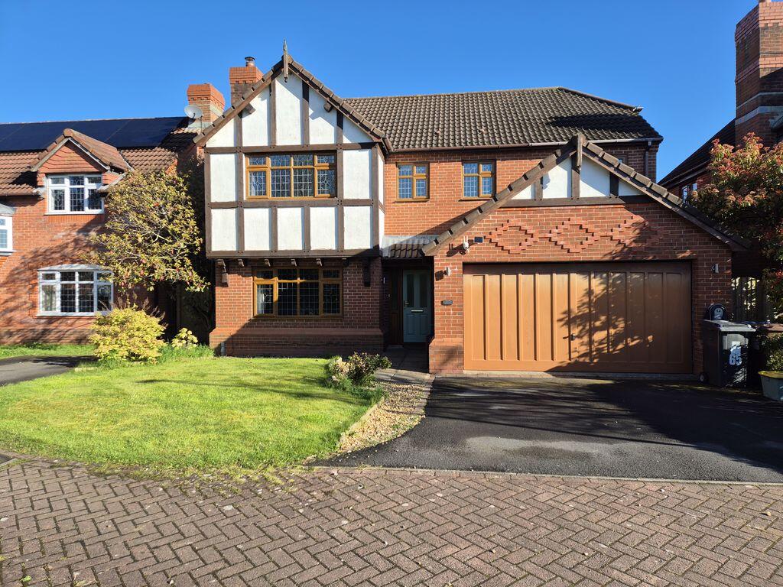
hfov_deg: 73.9
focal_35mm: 23
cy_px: 294
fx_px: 520
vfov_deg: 58.9
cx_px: 392
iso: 25
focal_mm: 5.4
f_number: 1.8
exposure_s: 1/842
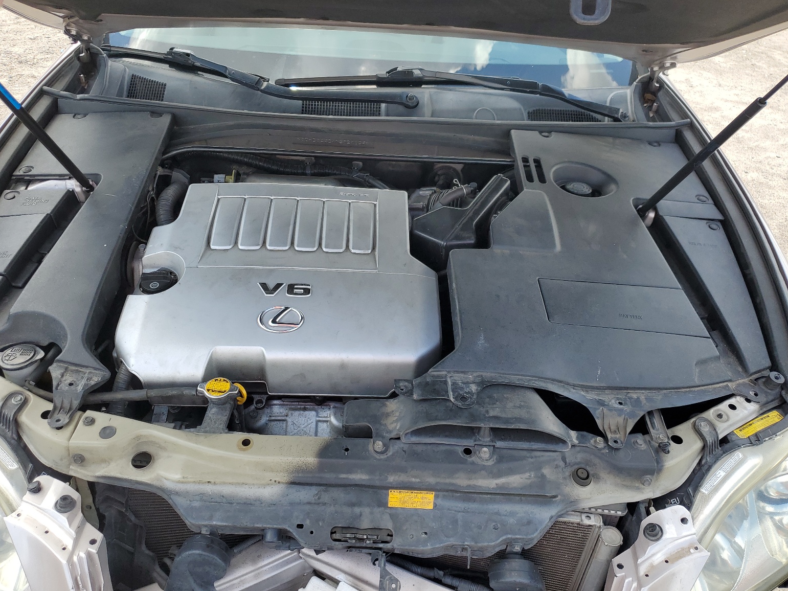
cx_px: 381
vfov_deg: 51.4
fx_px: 615
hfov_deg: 65.3
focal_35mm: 27
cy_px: 298
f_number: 1.5
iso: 50
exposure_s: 1/625
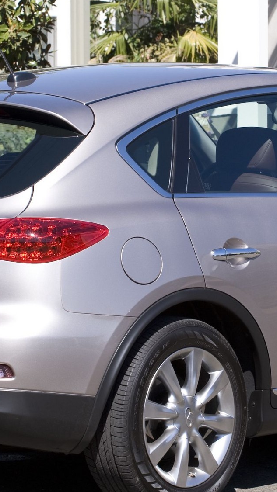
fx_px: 3096
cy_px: 182
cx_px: 198
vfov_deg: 9.1
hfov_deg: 5.1
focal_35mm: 237
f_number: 9
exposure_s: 1/250
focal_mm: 102
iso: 200
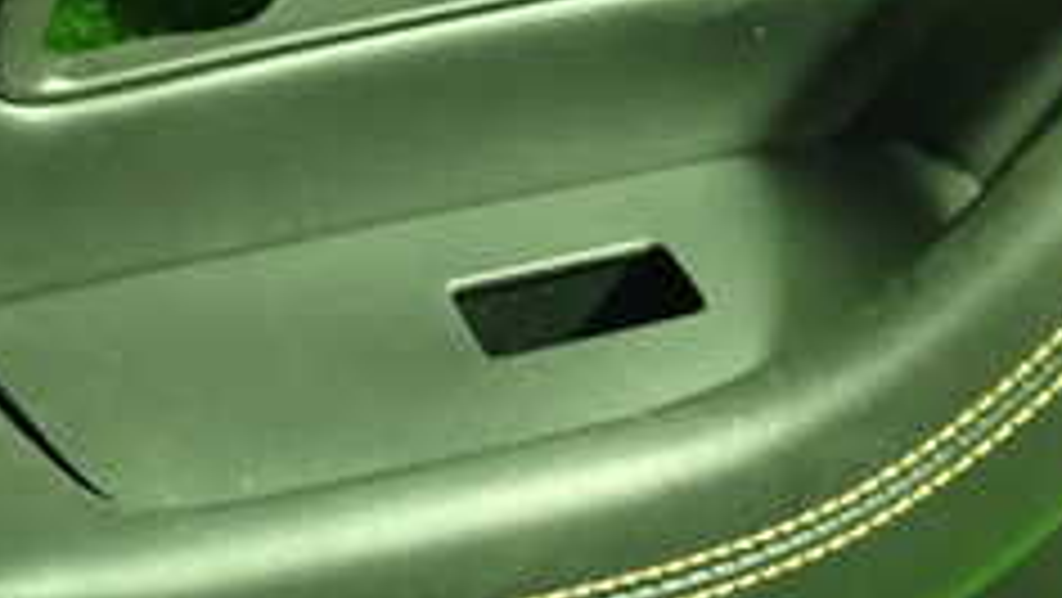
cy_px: 391
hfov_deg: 25.6
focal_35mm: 83
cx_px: 464
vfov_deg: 14.6
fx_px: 2338
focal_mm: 5.4
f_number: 2.3
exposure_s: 1/20
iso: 800
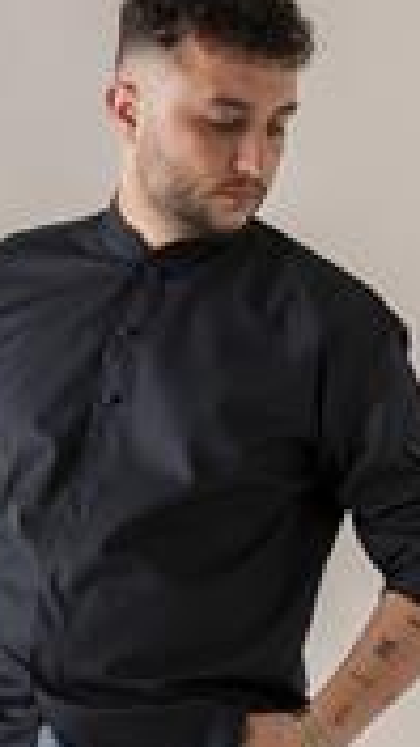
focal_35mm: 304
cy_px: 743
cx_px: 144
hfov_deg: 4.0
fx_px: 6019
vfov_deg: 7.1
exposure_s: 1/160
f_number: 11
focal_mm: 110
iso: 200
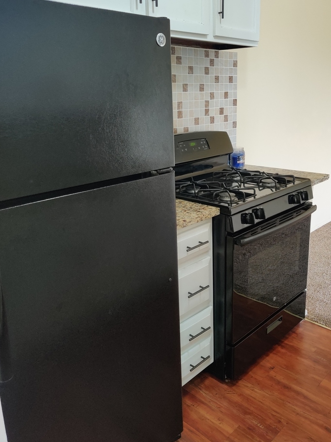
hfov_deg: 44.0
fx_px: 408
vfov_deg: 56.8
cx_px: 189
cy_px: 207
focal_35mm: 32
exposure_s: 1/50
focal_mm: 4.75
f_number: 1.75
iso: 640
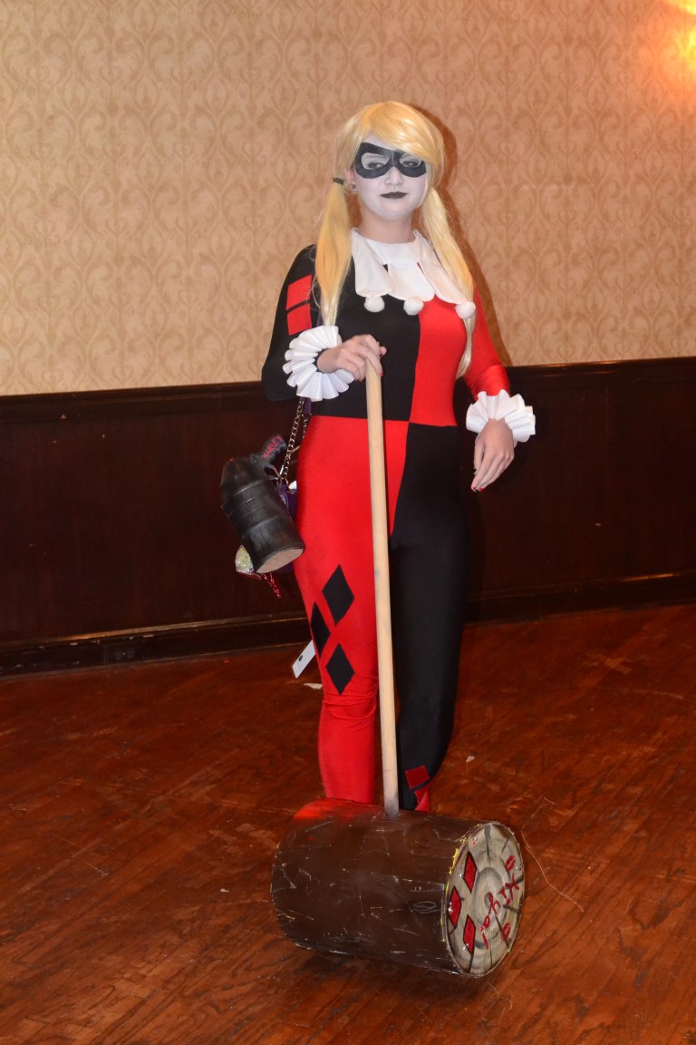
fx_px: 1827
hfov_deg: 21.6
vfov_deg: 31.9
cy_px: 522
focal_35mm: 63
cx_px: 348
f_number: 7.1
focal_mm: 42
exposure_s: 1/60
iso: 3200
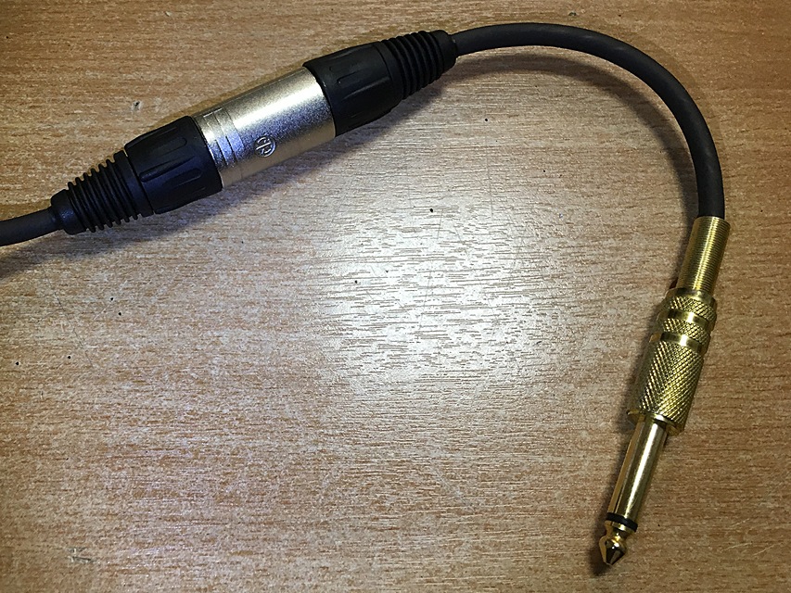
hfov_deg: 61.7
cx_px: 396
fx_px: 663
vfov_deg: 48.2
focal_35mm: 29
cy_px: 296
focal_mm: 4.15
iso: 64
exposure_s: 1/33
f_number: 2.2
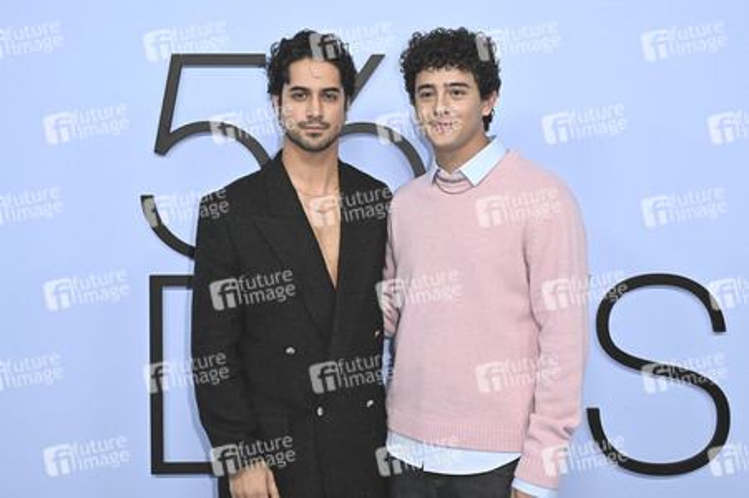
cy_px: 249
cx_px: 374
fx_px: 1019
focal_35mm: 49
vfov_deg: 27.5
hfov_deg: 40.4
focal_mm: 49
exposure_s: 1/320
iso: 1600
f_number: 6.3
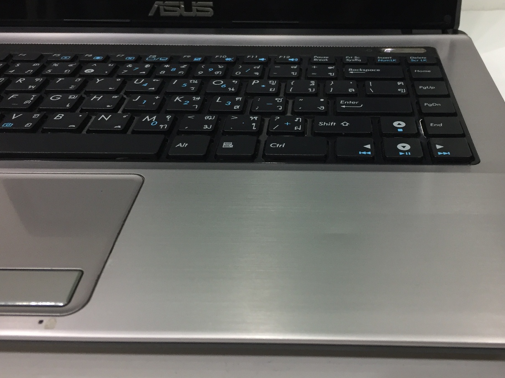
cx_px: 314
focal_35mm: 39
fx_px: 569
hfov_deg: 47.5
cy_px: 165
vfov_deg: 36.8
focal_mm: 4.15
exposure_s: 1/33
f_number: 2.2
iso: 100
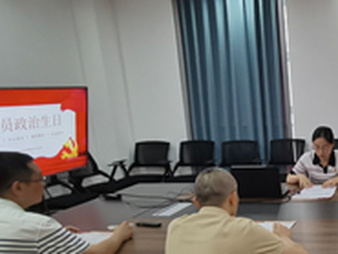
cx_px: 387
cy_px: 184
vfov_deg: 31.1
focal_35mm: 46
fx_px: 449
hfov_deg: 34.5
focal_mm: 2.26
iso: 400
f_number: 2.2
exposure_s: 1/50
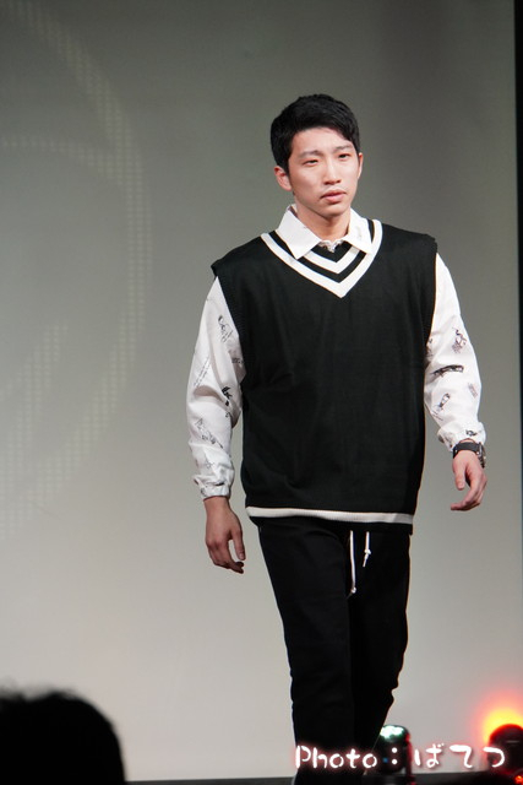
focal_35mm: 300
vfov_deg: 6.9
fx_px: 6533
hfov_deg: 4.6
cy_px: 392
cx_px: 262
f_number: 7.1
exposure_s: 1/320
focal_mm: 200
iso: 3200
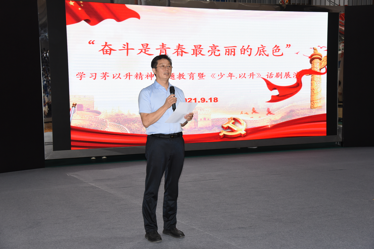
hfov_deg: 38.2
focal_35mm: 52
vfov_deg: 26.0
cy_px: 124
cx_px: 187
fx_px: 540
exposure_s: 1/200
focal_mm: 52
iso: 1600
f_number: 6.3
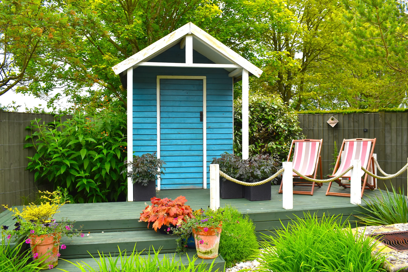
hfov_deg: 59.5
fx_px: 357
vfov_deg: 41.7
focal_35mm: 32
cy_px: 136
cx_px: 204
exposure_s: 1/250
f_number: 8
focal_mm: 21
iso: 280
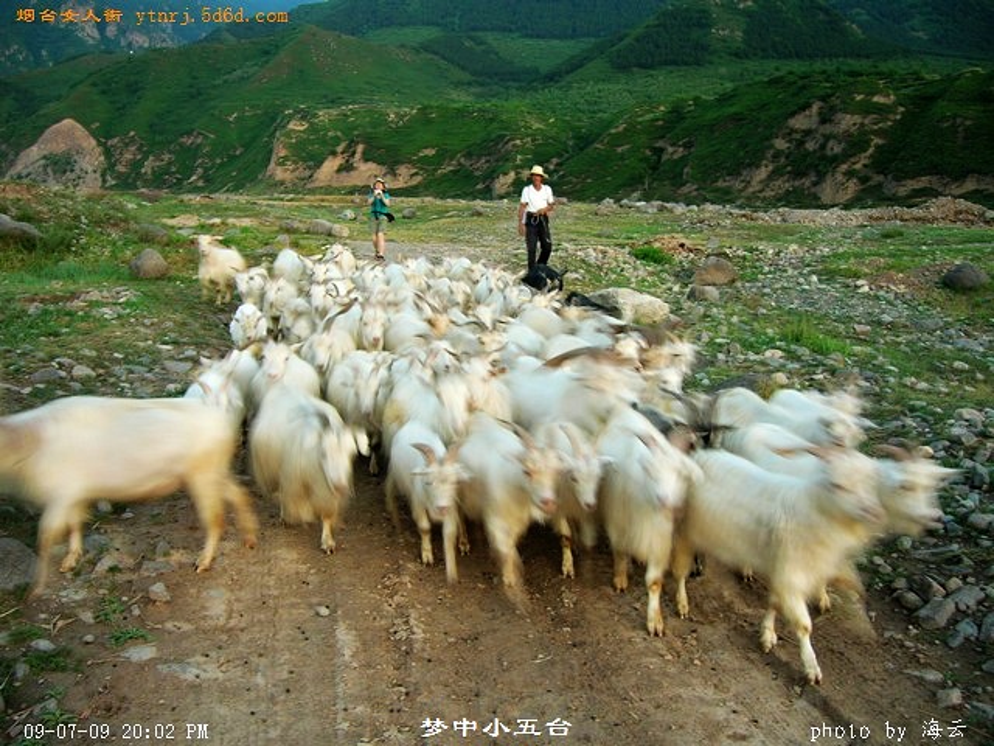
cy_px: 373
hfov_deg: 54.0
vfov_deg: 41.8
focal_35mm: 34
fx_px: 976
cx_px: 497
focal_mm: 5.7
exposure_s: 1/7
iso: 50
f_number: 2.9
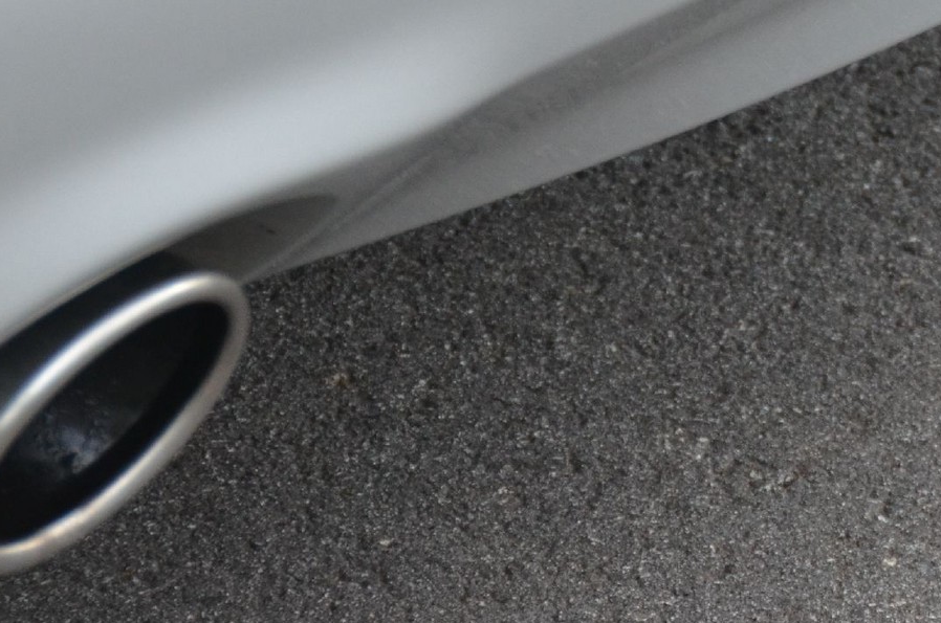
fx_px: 8713
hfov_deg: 6.2
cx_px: 1031
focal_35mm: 334
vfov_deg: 4.1
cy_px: -71
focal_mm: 80
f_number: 5
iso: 900
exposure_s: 1/500
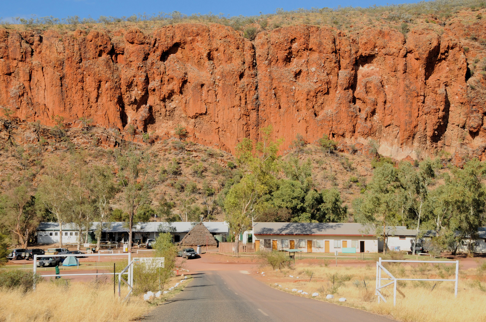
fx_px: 728
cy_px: 161
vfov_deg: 25.0
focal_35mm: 54
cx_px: 243
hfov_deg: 36.9
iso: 200
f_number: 9
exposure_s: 1/320
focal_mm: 36
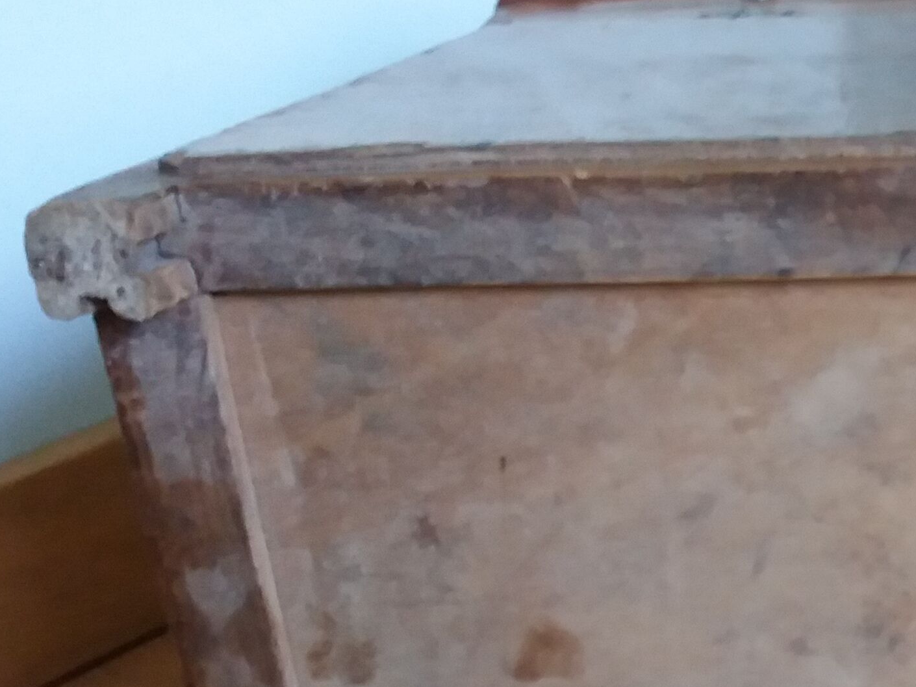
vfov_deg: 17.4
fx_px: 2169
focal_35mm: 82
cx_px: 1023
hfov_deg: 22.4
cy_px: 755
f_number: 1.9
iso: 160
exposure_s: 1/17
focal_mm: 3.7
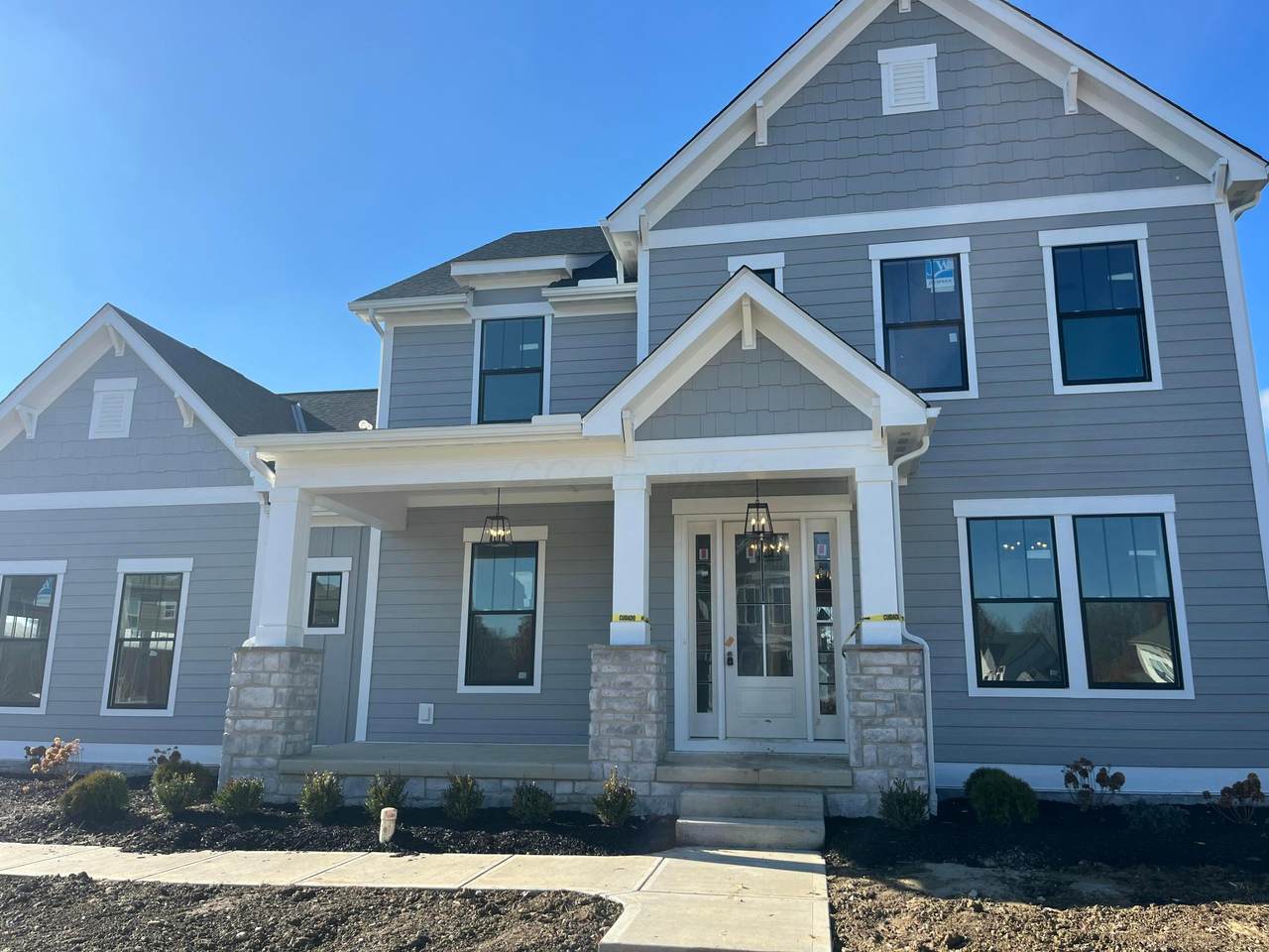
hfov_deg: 67.3
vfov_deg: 53.1
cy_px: 476
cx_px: 634
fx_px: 953
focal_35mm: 26
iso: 50
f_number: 1.6
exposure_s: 1/2410
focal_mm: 5.1
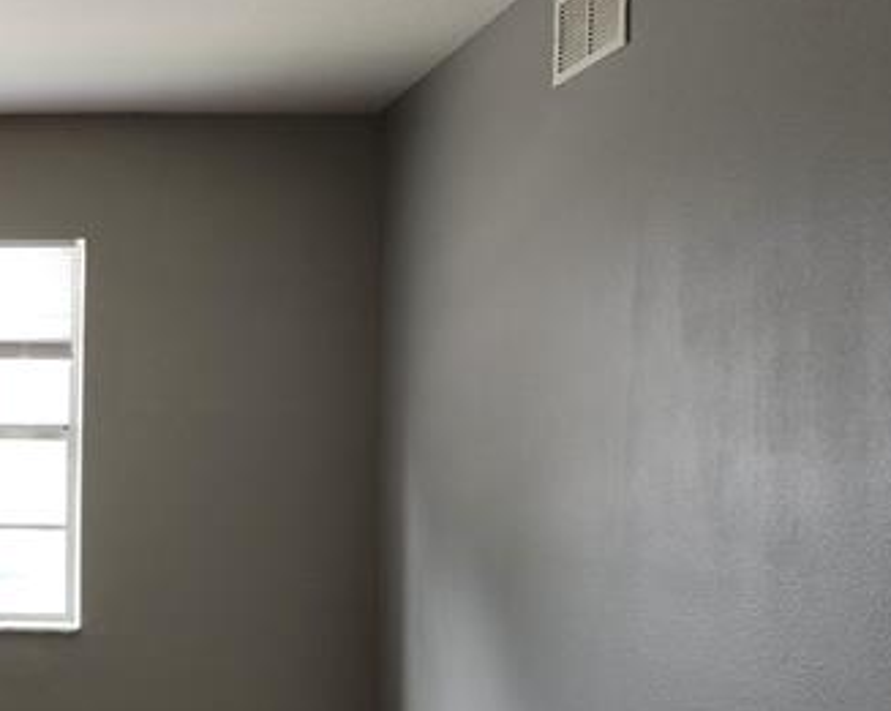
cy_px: 493
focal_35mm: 55
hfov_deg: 29.7
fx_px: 1449
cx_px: -158
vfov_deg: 27.4
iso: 50
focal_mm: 5.54
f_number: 1.8
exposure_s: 1/60
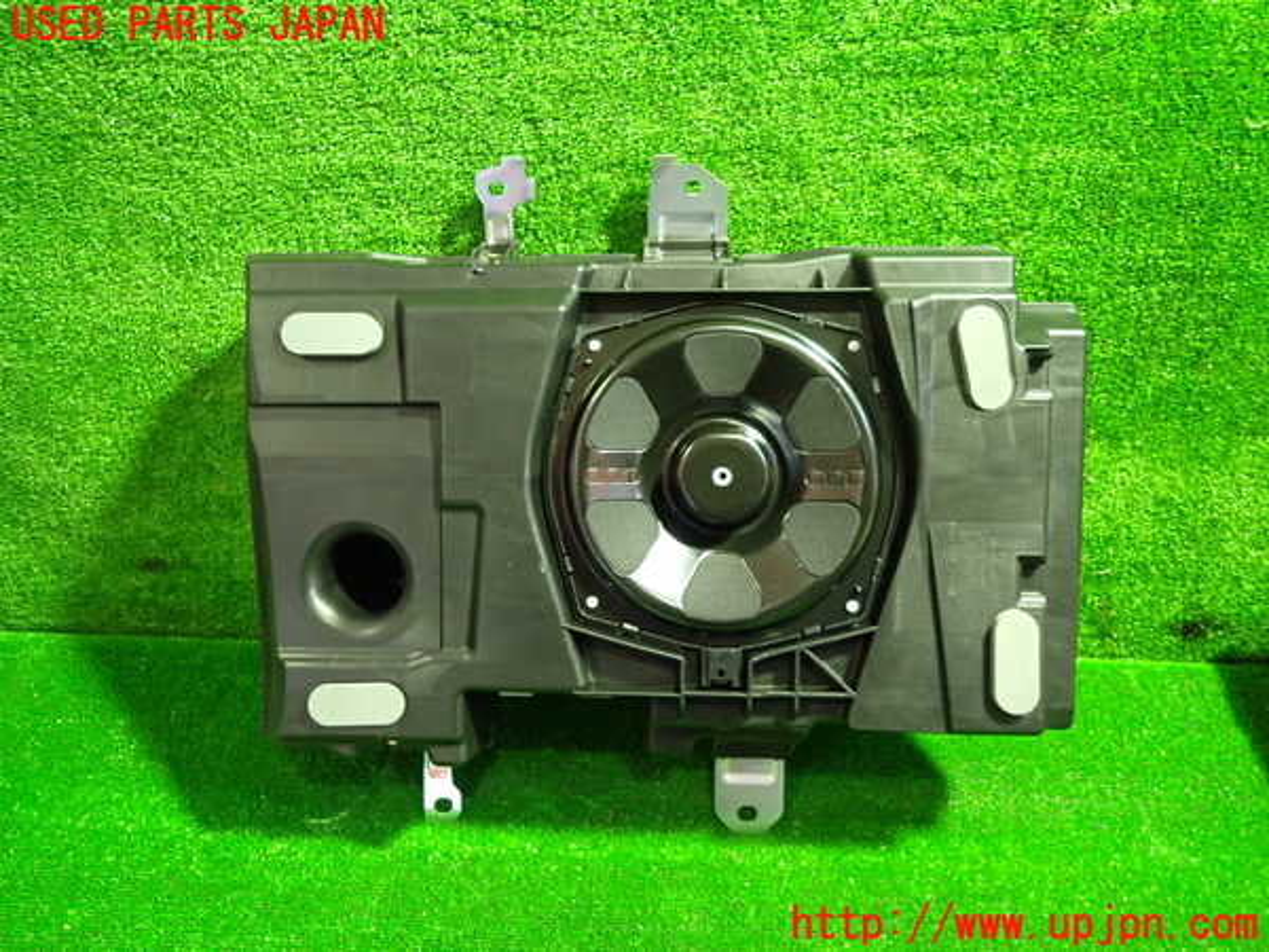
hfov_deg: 69.4
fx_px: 916
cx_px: 634
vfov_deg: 54.9
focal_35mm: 25
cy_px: 476
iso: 640
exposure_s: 1/30
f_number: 2
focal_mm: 4.5
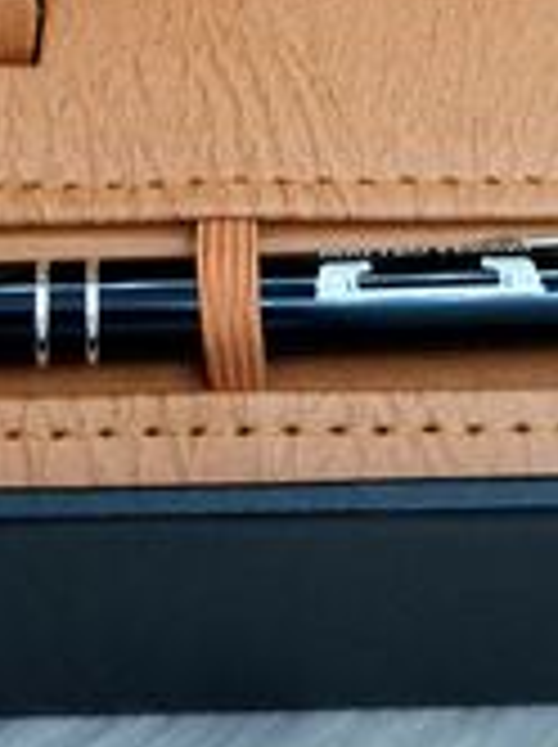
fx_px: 2026
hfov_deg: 15.7
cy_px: -549
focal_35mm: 94
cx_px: 243
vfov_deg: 17.4
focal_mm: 5.4
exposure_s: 1/360
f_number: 1.8
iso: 50
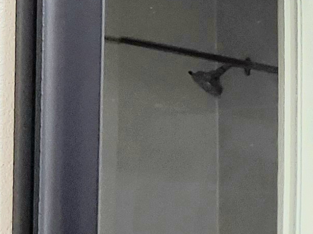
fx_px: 1166
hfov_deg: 13.5
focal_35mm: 129
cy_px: 279
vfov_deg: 11.3
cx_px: 590
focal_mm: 5.4
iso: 160
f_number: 1.8
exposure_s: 1/120
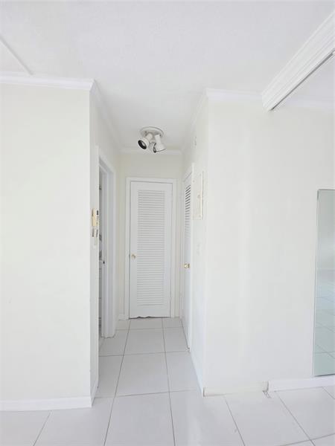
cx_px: 168
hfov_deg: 89.9
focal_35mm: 13
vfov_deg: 106.2
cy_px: 223
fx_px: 168
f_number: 1.9
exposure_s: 1/120
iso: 200
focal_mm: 2.2
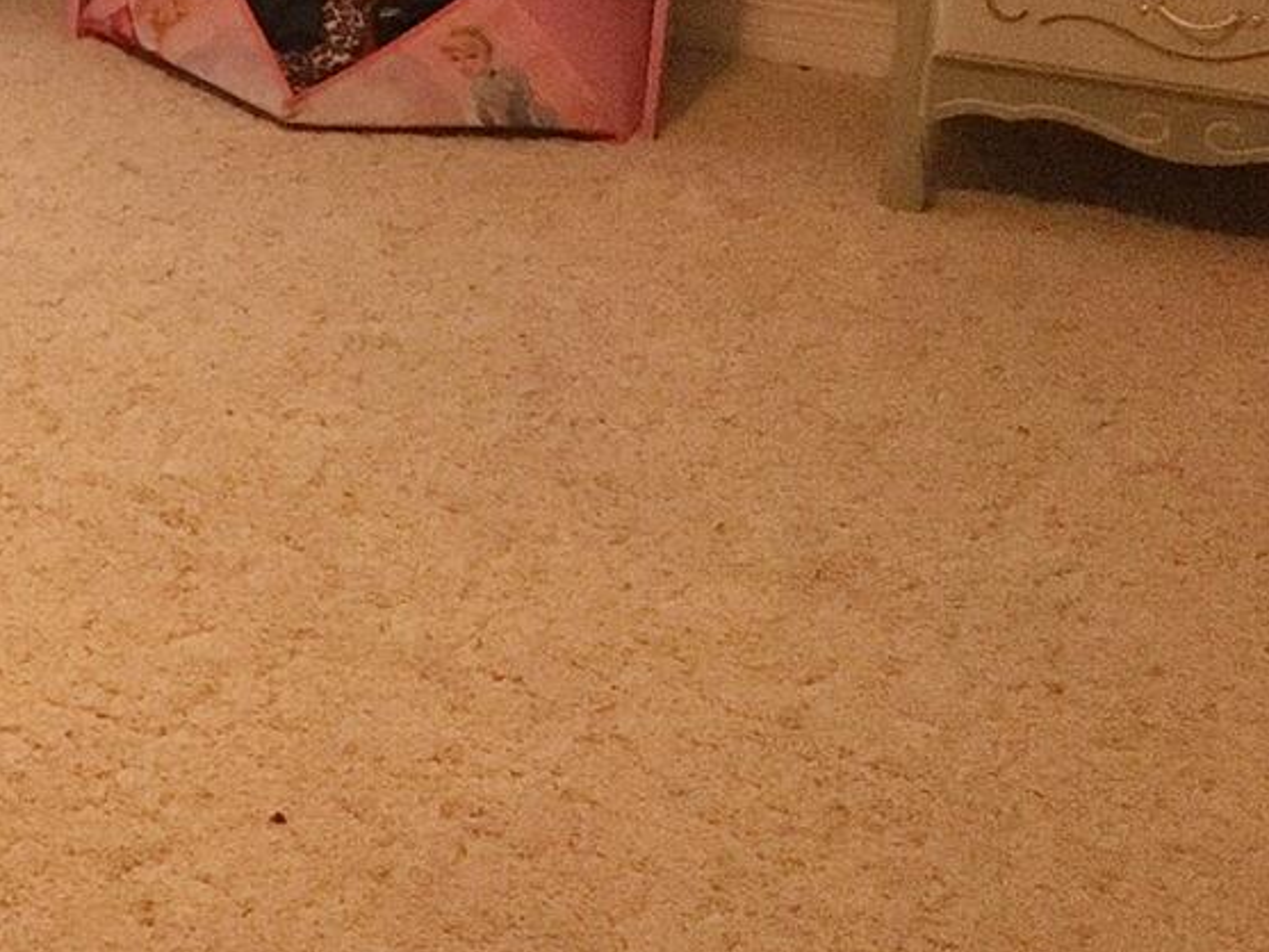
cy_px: -512
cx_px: -952
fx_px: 3850
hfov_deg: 16.1
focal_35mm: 105
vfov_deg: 13.2
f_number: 2.2
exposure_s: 1/30
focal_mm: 4.15
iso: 160
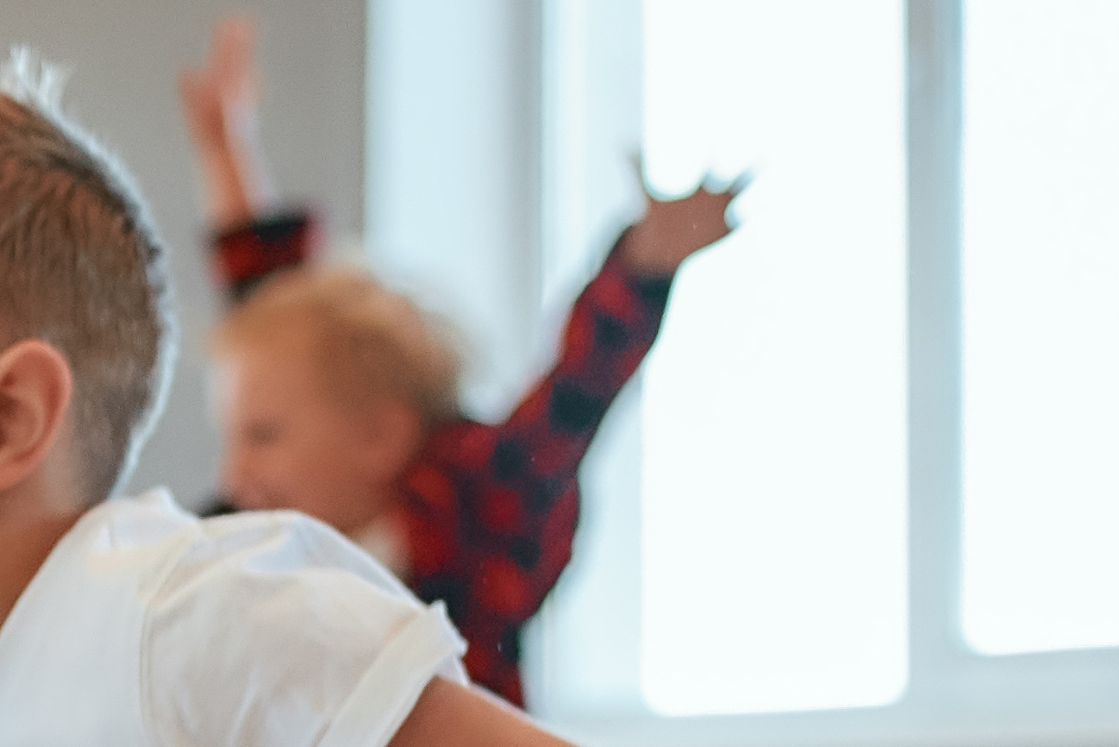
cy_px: 857
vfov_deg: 7.1
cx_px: -47
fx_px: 6000
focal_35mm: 193
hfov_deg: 10.5
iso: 640
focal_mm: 35
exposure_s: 1/640
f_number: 2
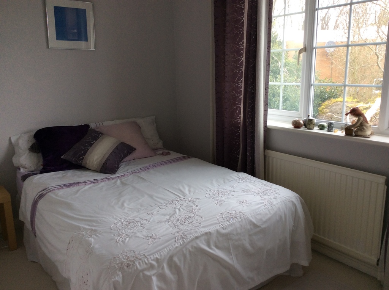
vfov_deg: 44.1
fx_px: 359
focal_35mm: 32
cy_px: 145
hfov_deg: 56.9
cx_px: 194
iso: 32
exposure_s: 1/100
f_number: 2.4
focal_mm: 3.3
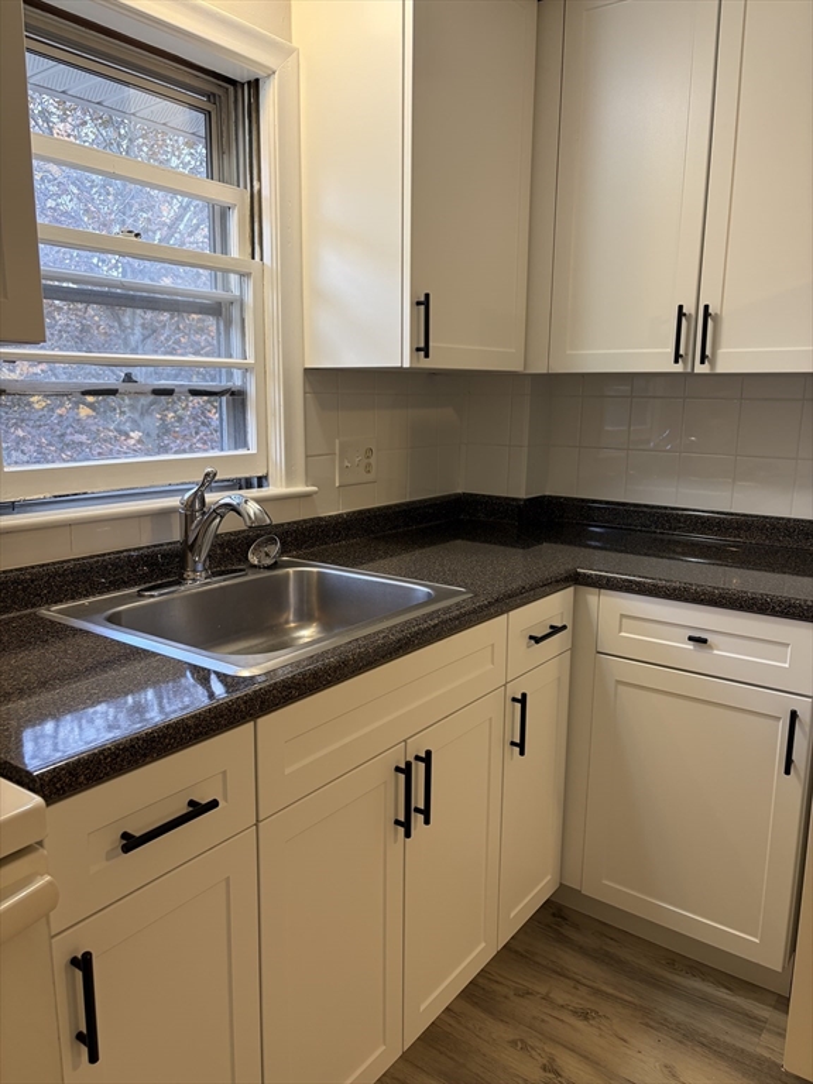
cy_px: 542
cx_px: 406
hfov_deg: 53.1
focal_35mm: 26
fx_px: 814
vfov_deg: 67.3
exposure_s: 1/60
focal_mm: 5.96
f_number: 1.6
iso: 64
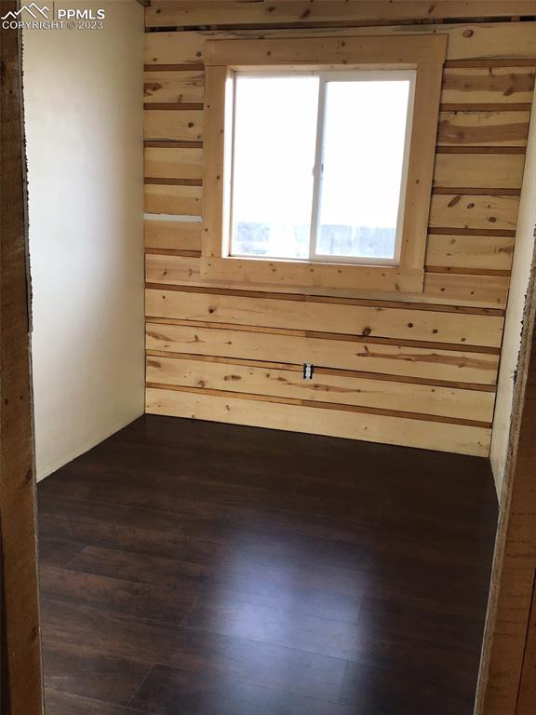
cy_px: 358
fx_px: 640
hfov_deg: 45.4
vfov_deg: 58.4
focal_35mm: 31
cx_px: 268
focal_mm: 3.3
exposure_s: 1/120
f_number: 2.4
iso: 32
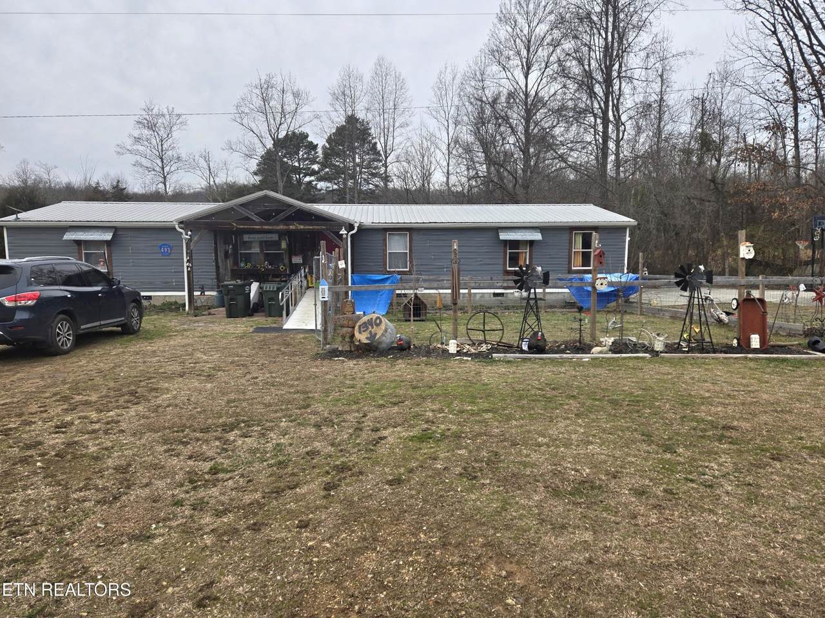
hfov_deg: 73.9
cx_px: 412
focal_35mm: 23
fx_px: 548
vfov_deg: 58.9
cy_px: 309
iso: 25
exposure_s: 1/1000
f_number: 1.8
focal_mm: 5.4
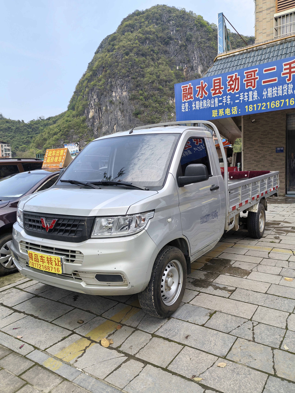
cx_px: 148
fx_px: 307
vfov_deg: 65.3
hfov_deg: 51.4
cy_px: 196
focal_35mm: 27
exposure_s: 1/1664
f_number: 1.9
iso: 50
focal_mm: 5.52
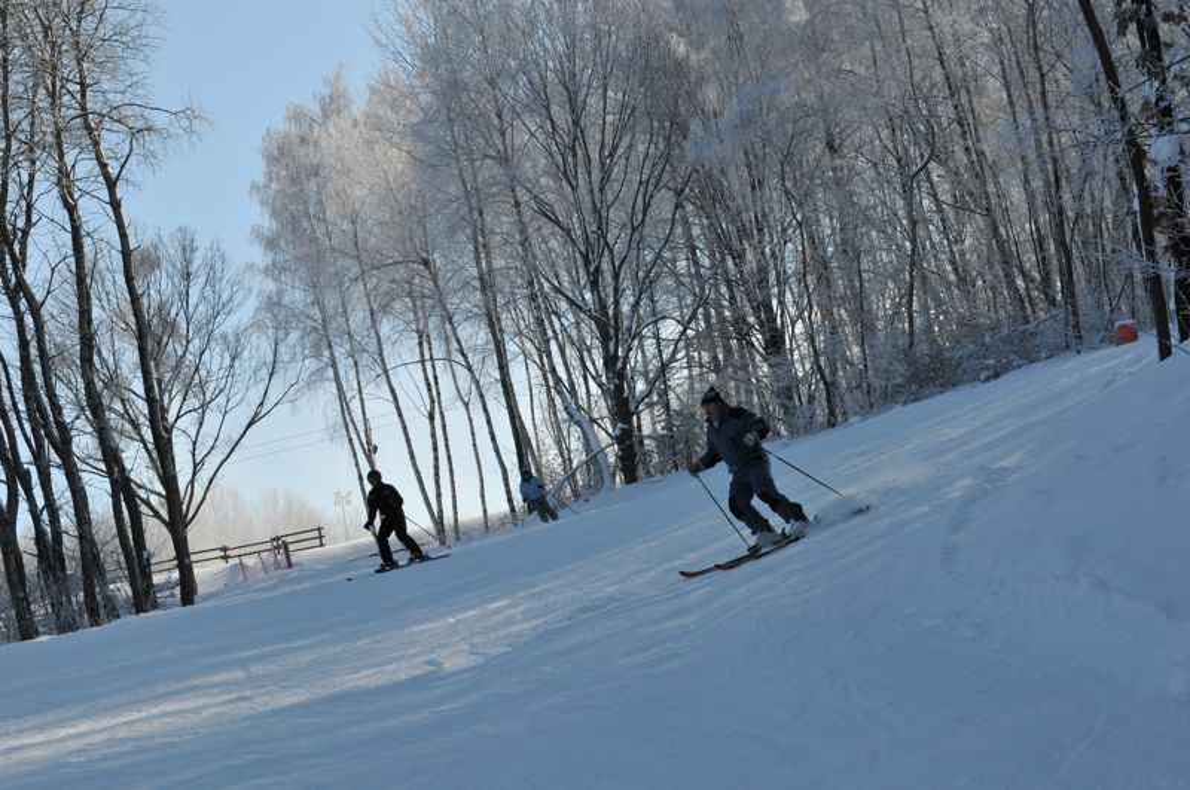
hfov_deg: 19.5
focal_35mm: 105
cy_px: 395
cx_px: 595
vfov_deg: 13.0
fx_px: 3466
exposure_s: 1/400
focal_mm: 70
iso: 200
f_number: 10
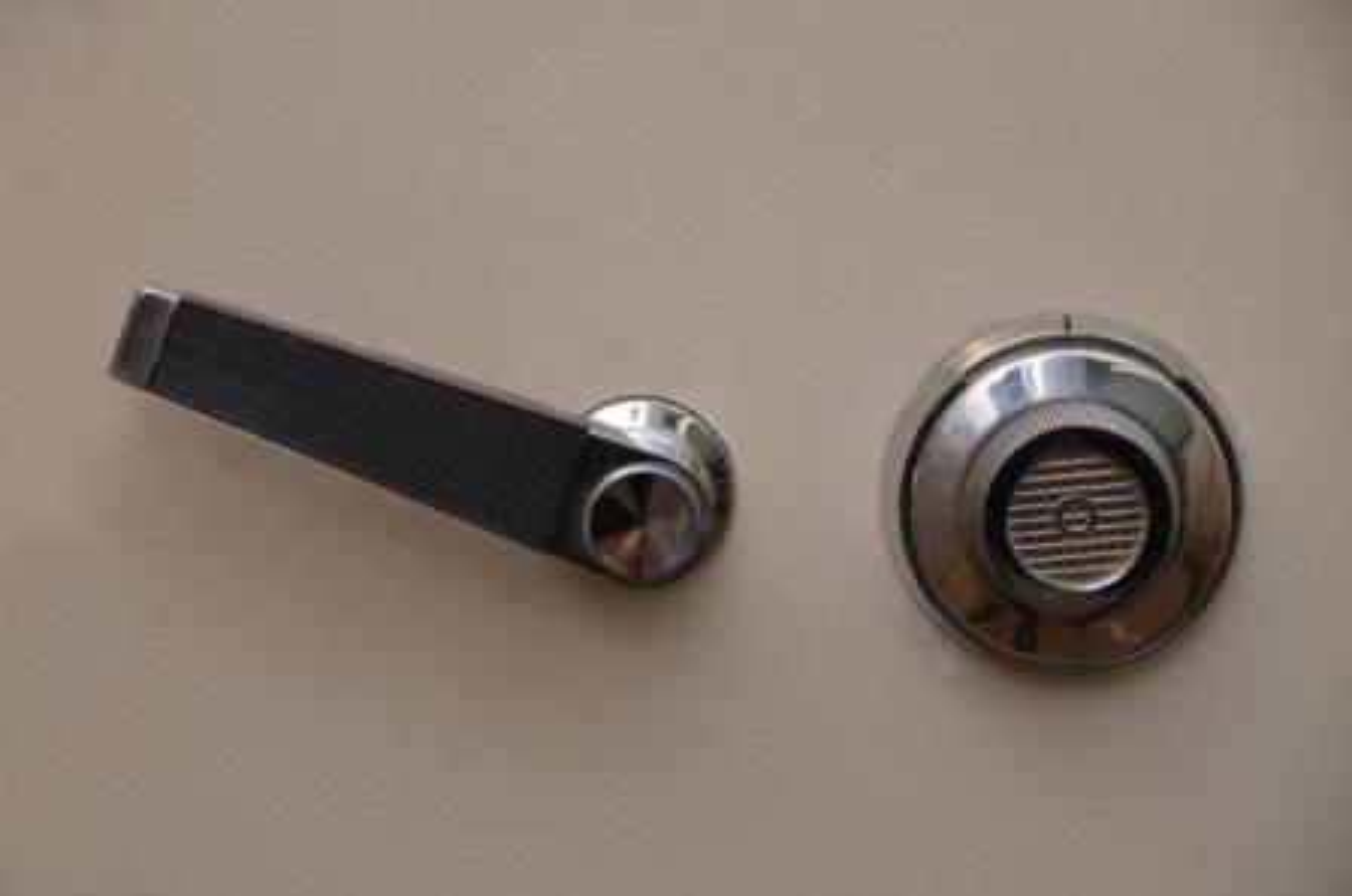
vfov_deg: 10.1
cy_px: 448
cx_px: 676
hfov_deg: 15.2
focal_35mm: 135
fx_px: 5061
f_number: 5.3
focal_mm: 90
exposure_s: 1/60
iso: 100
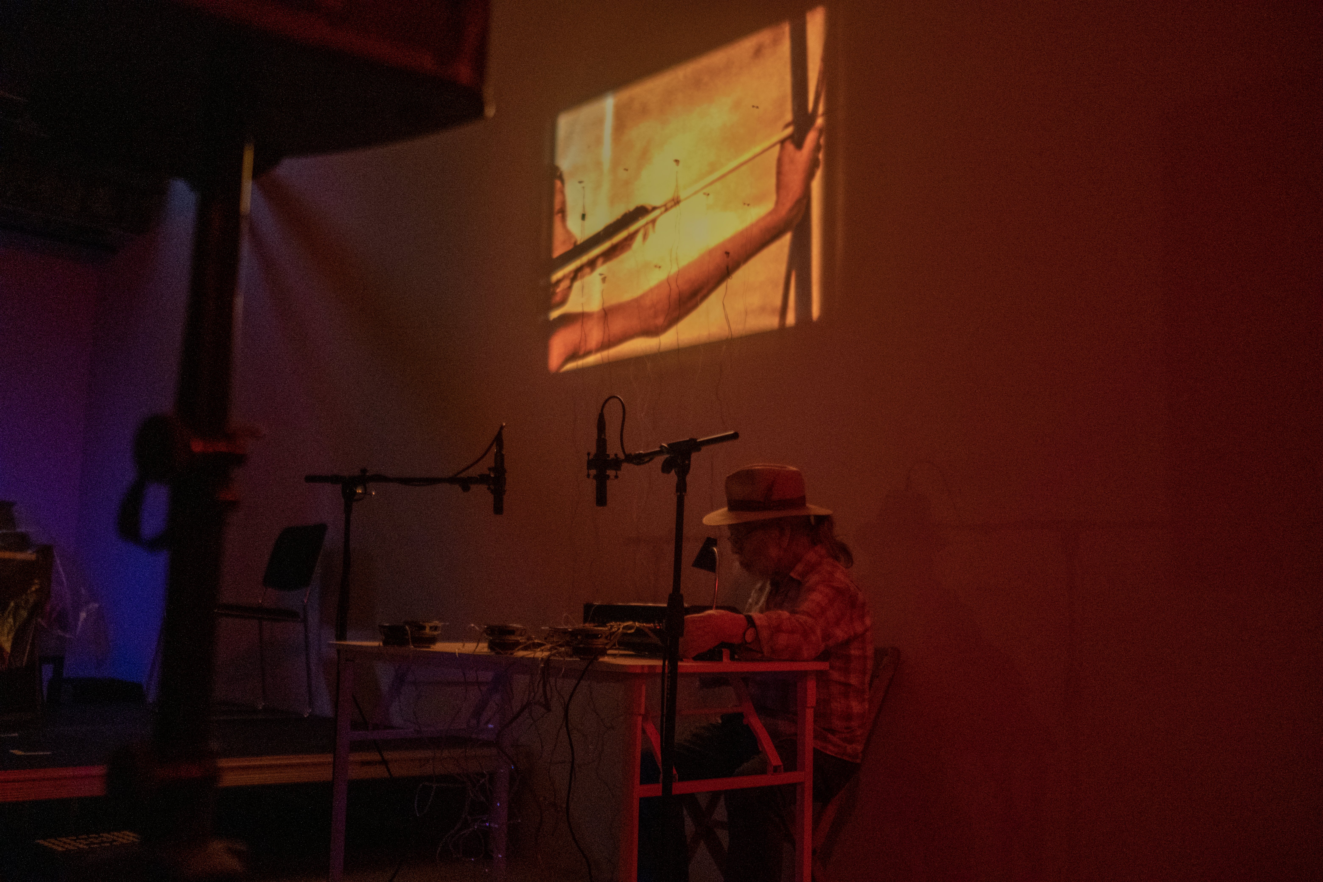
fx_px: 1286
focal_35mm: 35
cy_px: 441
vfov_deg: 37.9
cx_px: 662
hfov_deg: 54.4
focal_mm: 23
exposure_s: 1/30
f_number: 1.4
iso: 3200
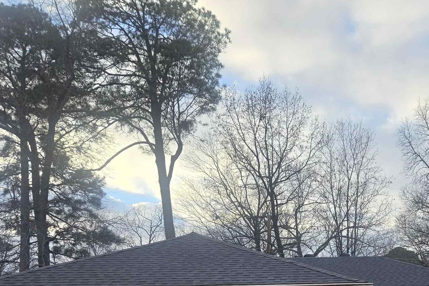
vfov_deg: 25.7
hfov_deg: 39.4
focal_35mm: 49
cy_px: 308
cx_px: 317
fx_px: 584
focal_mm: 5.4
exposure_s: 1/648
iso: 25
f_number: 1.8
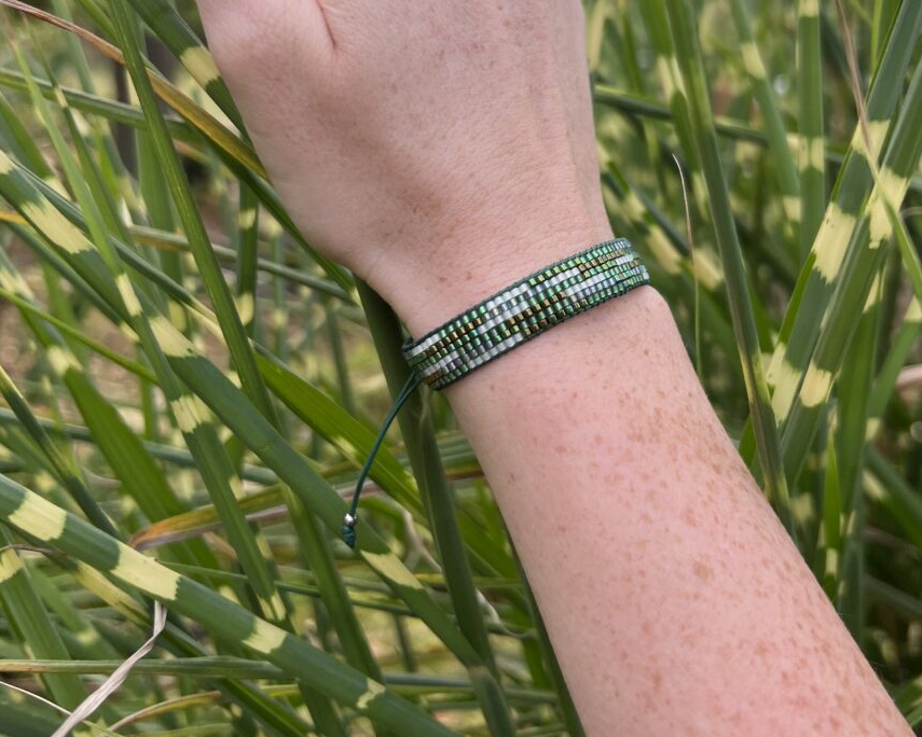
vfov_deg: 38.5
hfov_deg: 47.9
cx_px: 481
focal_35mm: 38
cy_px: 224
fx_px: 1037
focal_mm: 5.7
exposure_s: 1/718
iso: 50
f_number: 1.5
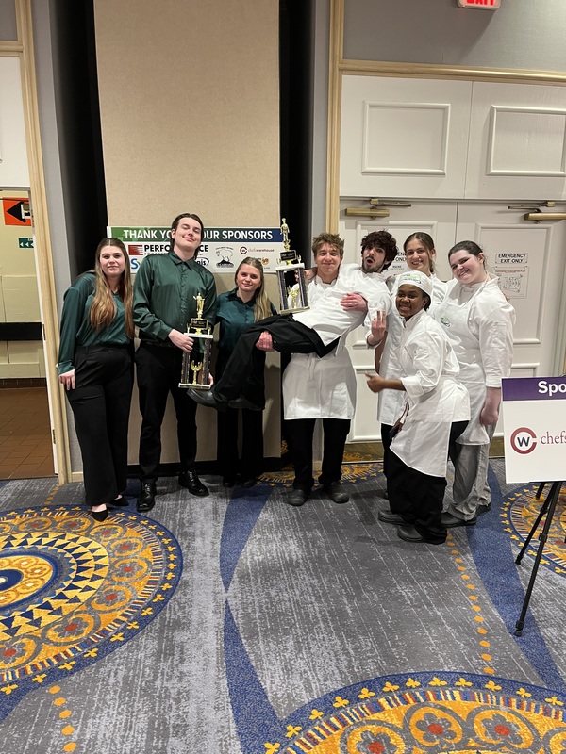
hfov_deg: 53.1
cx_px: 283
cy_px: 377
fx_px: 567
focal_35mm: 26
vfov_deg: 67.3
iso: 125
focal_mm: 5.1
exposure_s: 1/60
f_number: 1.6
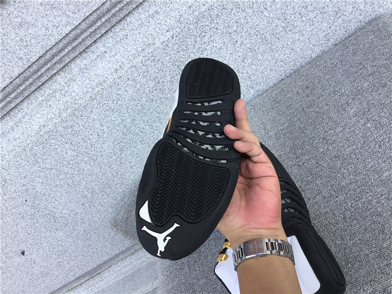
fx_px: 351
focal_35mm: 31
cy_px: 147
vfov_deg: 45.4
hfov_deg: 58.4
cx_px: 196
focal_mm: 3.3
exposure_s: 1/157
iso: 25
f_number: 2.4
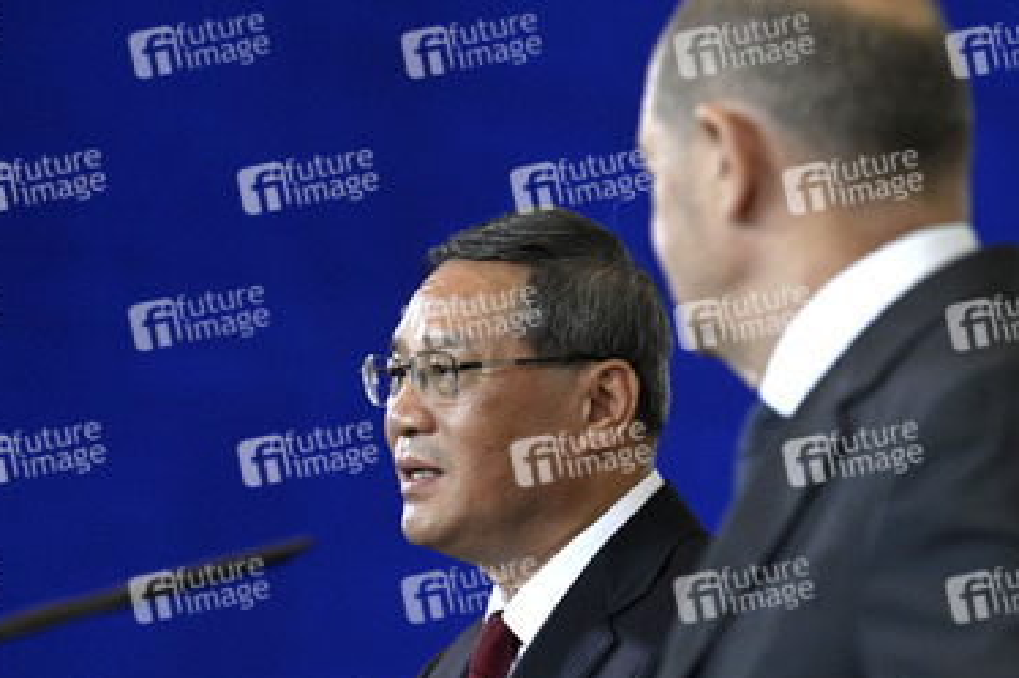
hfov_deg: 8.5
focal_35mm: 241
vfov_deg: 5.7
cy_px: 387
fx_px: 6818
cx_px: 508
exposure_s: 1/800
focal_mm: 200
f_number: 5
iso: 6400
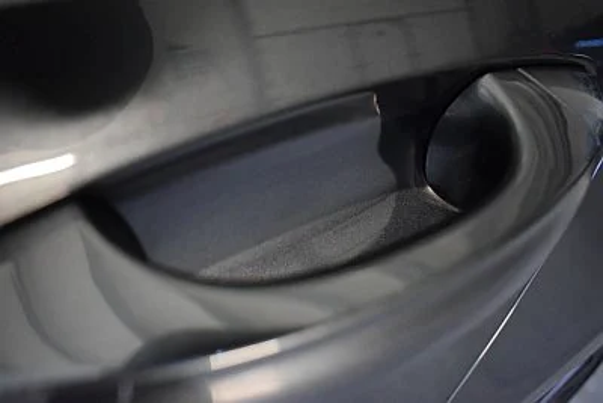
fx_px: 452
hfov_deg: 67.4
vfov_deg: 48.0
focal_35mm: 27
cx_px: 302
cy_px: 202
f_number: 3.5
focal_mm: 18
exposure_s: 1/50
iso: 3200
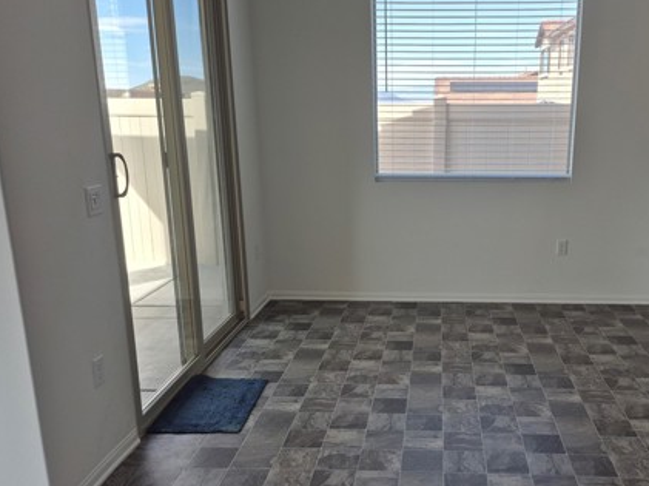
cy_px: 276
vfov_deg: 40.6
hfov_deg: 52.0
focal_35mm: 35
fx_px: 656
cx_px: 413
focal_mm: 5.4
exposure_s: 1/288
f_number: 1.8
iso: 25
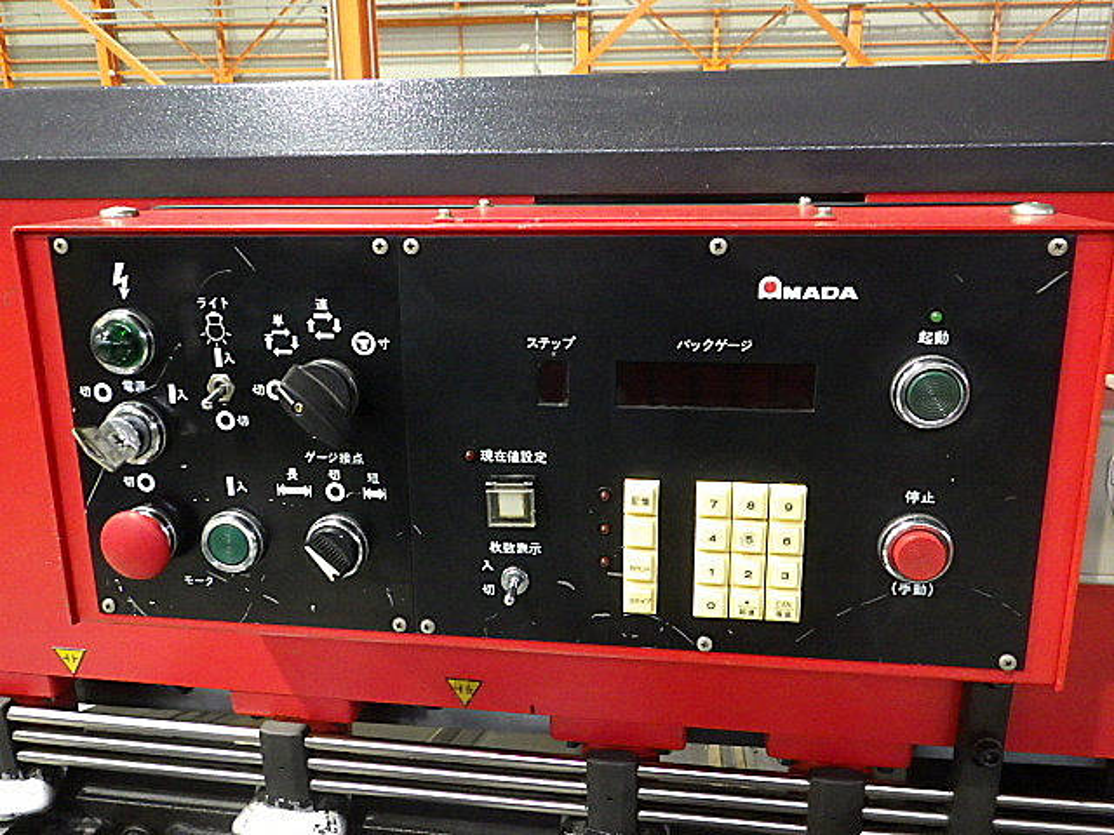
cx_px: 557
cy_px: 418
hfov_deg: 63.4
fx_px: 901
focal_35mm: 28
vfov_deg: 49.7
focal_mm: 5
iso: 1600
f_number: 3.5
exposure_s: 1/25
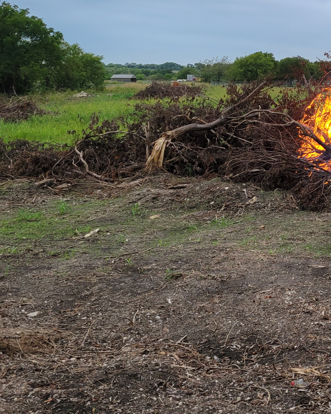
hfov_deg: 24.3
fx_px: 698
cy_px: 90
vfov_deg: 32.2
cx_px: 393
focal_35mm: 57
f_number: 1.8
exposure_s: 1/588
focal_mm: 5.4
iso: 40
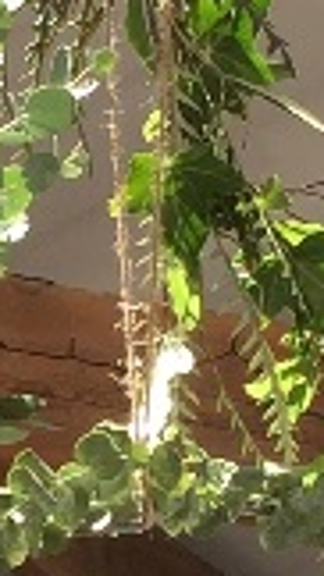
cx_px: 25
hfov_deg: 5.2
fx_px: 3578
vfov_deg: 9.2
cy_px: 544
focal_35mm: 234
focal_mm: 4.15
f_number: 2.2
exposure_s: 1/353
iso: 32
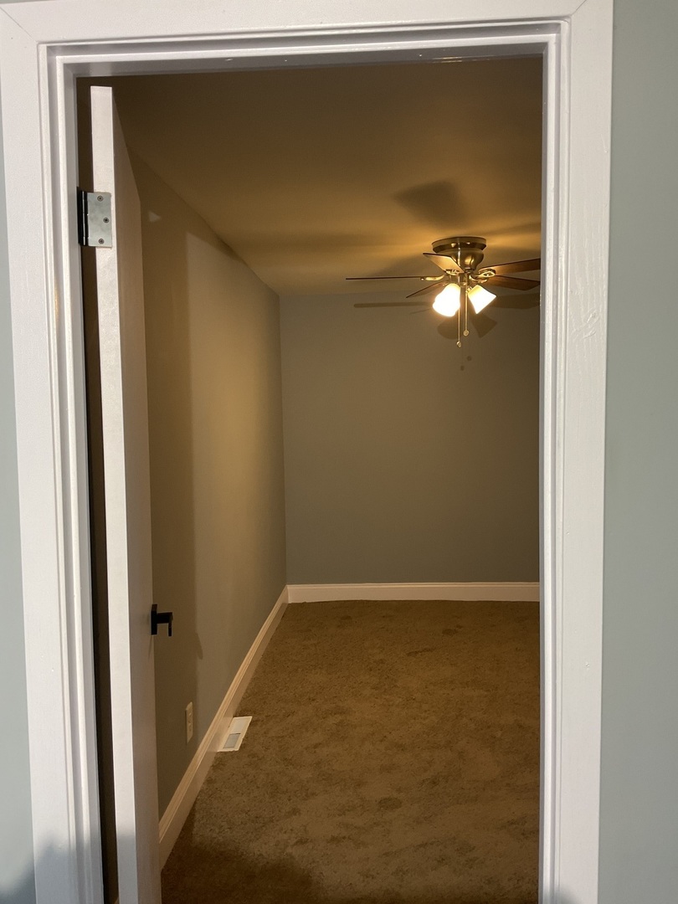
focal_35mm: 29
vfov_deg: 61.7
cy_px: 452
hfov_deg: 48.2
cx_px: 339
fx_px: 757
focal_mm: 3
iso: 64
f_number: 1.8
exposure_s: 1/60
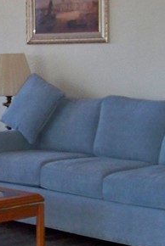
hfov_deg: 10.9
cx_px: -79
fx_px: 830
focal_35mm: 121
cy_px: 135
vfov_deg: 16.9
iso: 200
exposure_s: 1/30
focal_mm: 5.85
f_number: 2.8
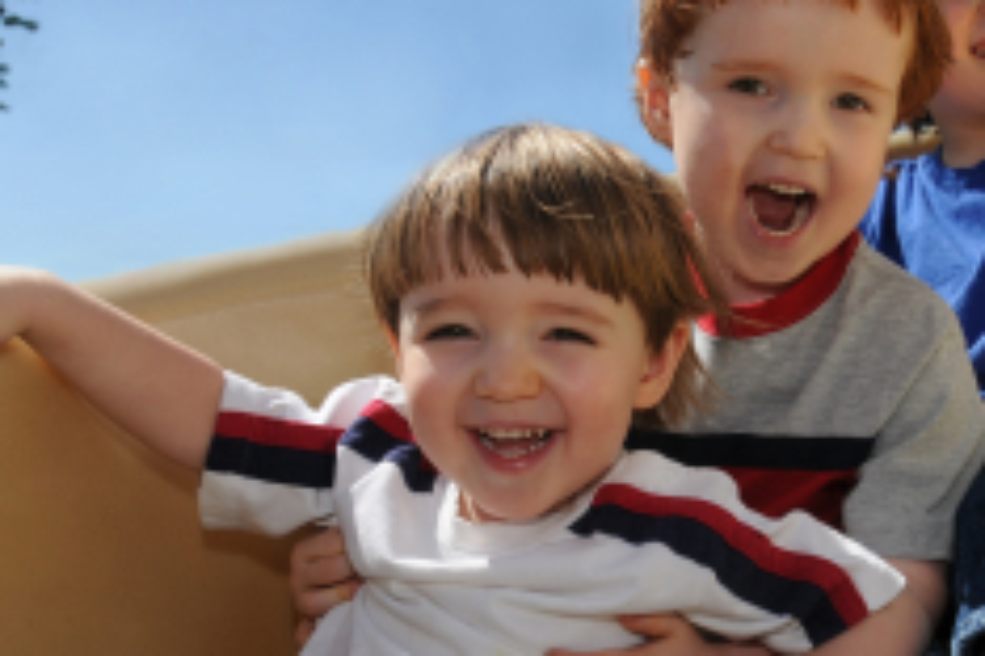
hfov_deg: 32.9
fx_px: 1642
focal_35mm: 60
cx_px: 703
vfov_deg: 22.6
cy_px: 324
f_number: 7.1
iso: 200
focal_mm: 22
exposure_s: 1/640
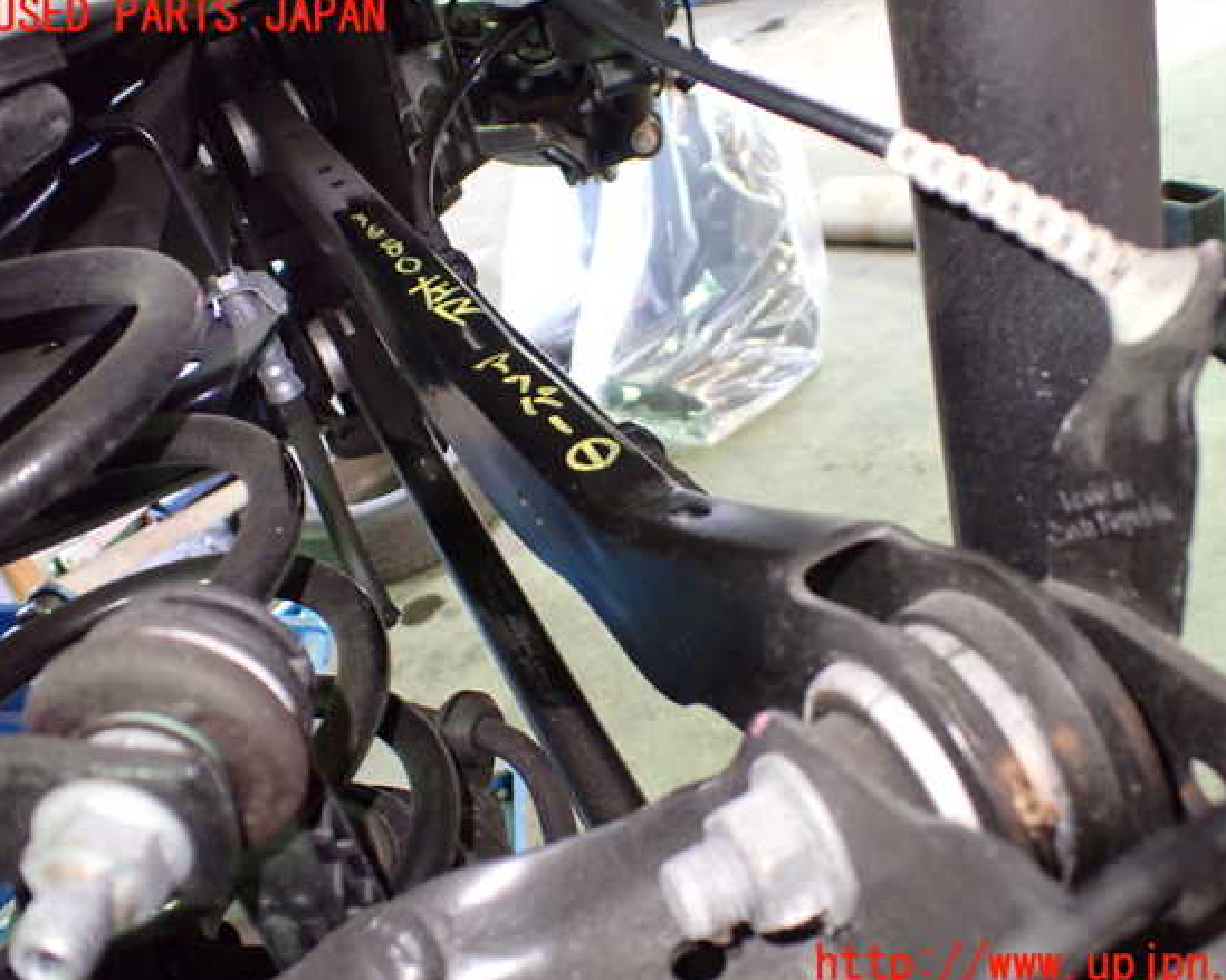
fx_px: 1161
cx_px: 650
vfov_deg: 45.8
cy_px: 491
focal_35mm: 32
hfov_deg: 55.6
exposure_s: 1/30
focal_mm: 5.4
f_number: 2.3
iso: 1000
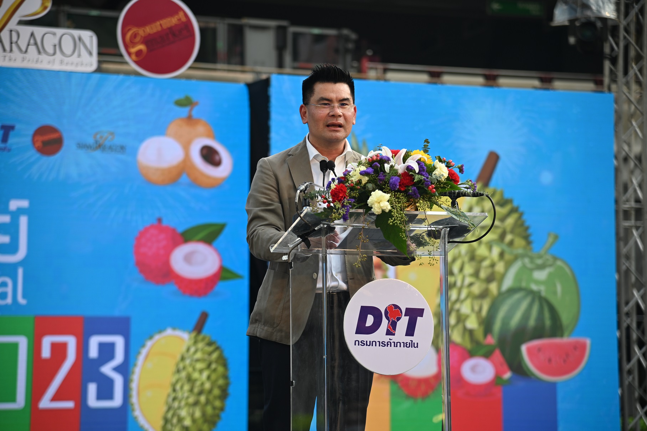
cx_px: 324
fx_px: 2155
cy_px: 216
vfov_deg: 11.4
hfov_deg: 17.1
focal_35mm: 120
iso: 220
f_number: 4
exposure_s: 1/500
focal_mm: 120
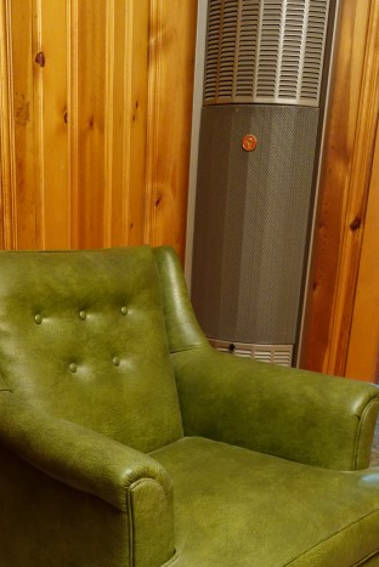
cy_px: 461
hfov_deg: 29.3
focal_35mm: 46
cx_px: 170
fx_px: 725
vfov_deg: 40.8
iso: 800
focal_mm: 10.4
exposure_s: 1/60
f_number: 1.8
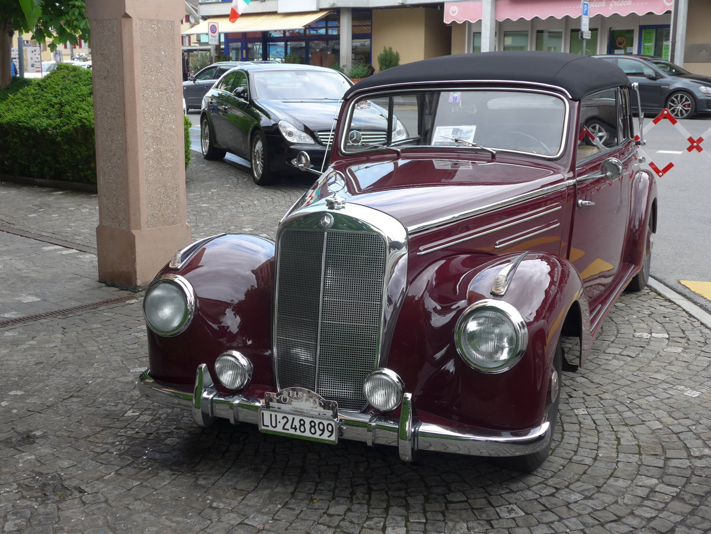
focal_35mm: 44
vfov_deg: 32.9
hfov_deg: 42.9
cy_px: 267
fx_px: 904
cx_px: 356
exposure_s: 1/320
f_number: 2.8
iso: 80
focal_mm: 9
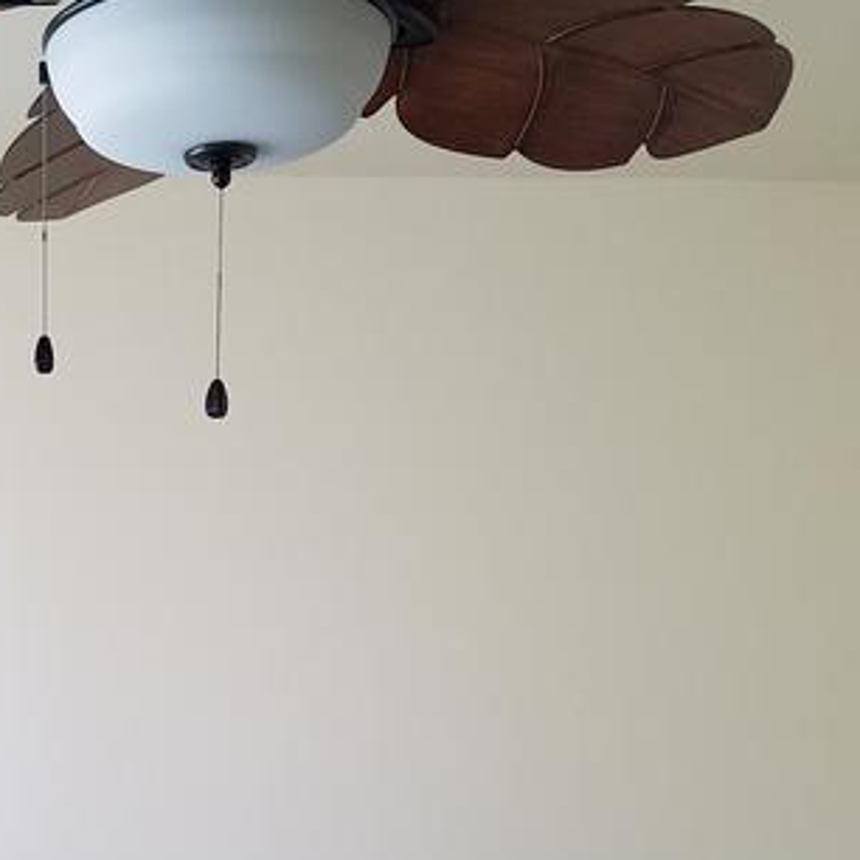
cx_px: 96
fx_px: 1686
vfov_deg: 27.7
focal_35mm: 60
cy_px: 750
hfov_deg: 27.6
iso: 100
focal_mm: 4.2
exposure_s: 1/120
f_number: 1.7
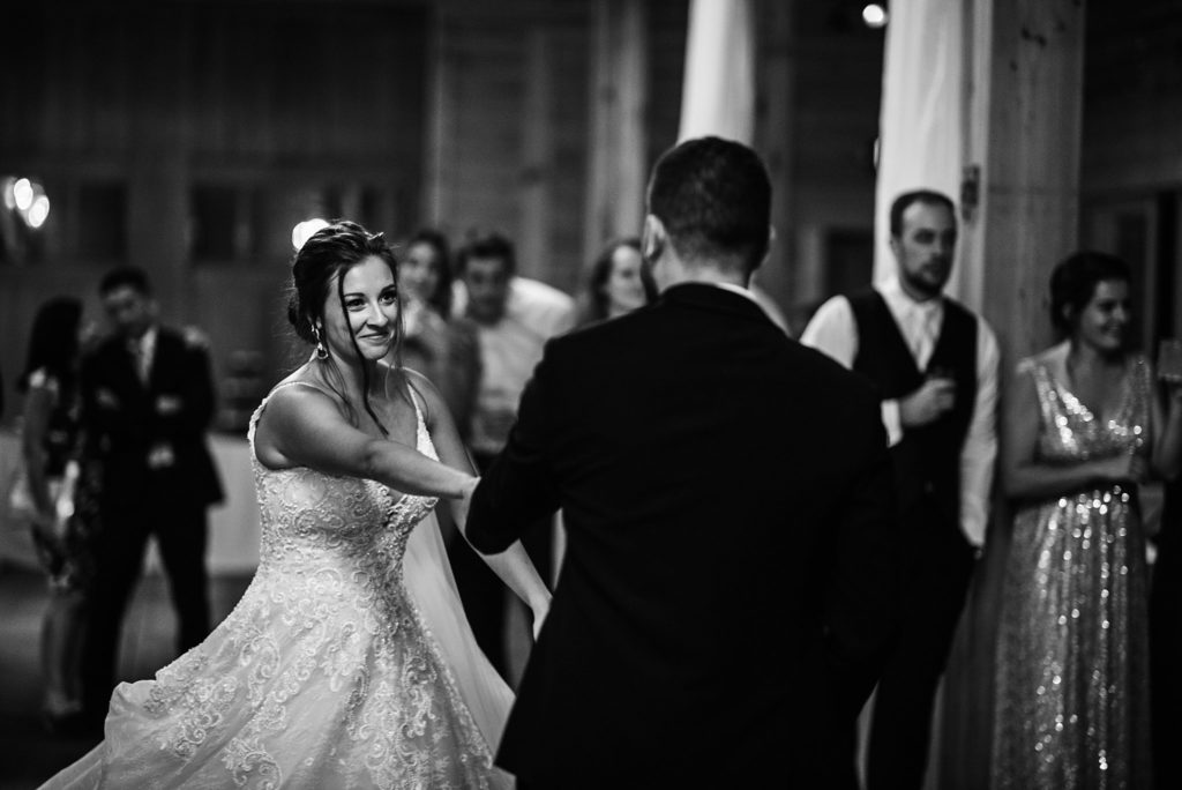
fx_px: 2792
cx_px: 591
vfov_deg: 16.1
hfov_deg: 23.9
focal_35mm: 85
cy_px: 395
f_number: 1.8
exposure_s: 1/200
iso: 1250
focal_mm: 85
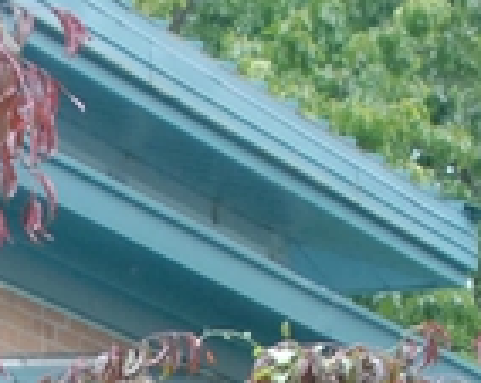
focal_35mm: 326
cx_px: -166
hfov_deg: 5.9
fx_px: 4631
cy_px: 856
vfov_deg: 4.6
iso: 400
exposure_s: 1/160
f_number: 6.3
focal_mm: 32
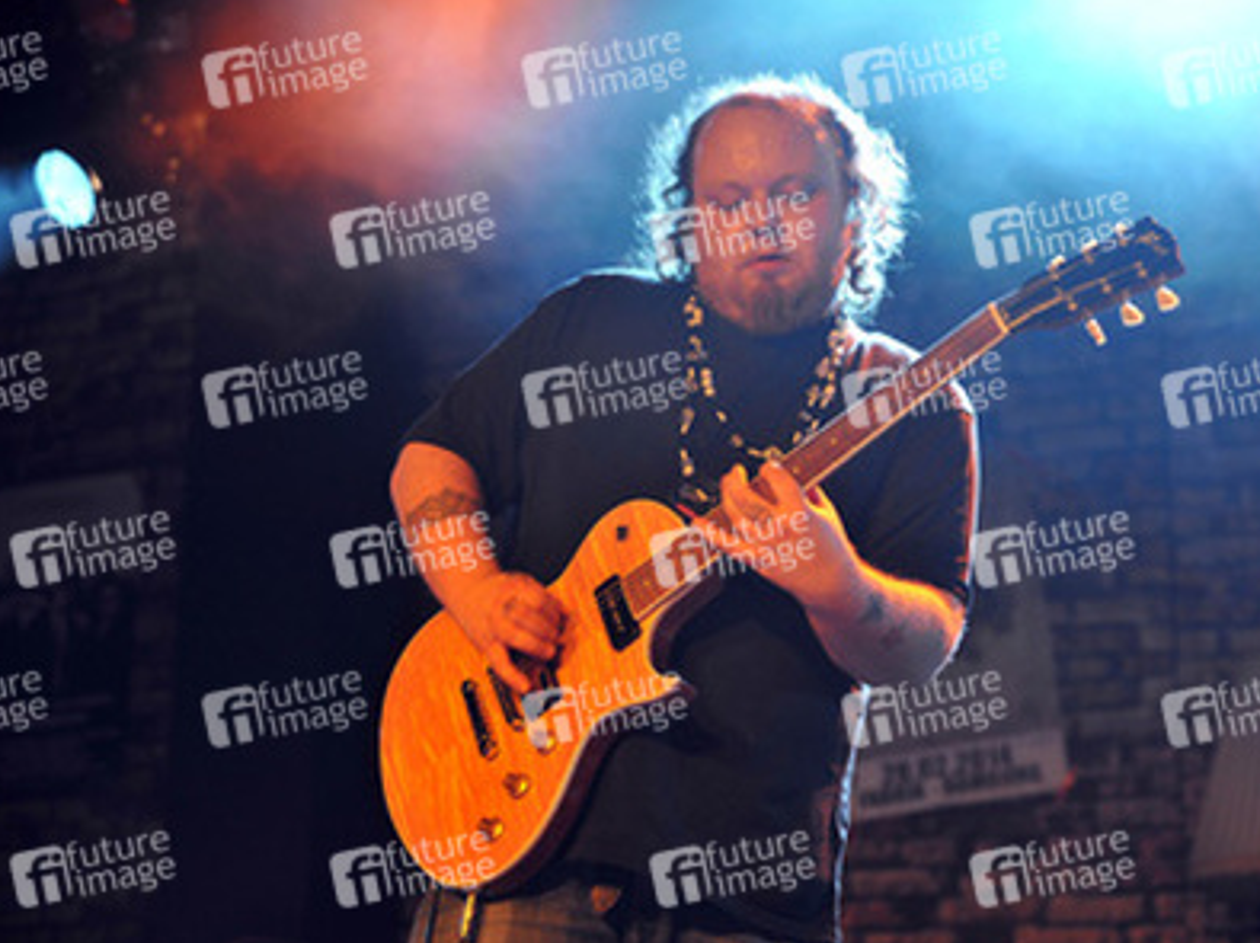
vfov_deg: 19.1
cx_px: 648
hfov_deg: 25.4
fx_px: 2801
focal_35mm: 77
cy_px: 470
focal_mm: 70
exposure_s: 1/80
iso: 1600
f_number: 2.8
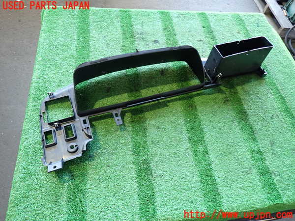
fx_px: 213
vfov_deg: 54.9
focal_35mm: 25
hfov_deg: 69.4
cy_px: 110
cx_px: 148
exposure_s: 1/30
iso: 250
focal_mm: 4.5
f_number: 2
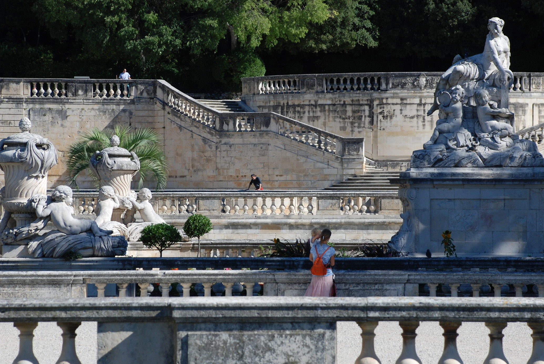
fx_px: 2102
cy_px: 196
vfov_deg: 9.9
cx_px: 299
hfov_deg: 14.7
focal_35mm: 139
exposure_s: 1/500
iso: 180
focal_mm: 80
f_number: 5.6
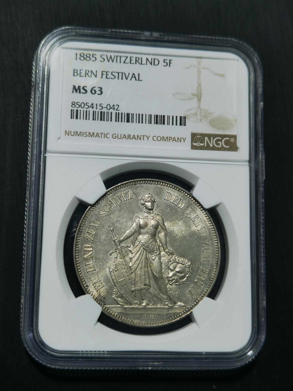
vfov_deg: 35.5
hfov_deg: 27.0
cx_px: 146
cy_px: 196
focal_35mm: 54
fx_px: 609
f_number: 1.9
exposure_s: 1/100
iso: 50
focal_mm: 6.67
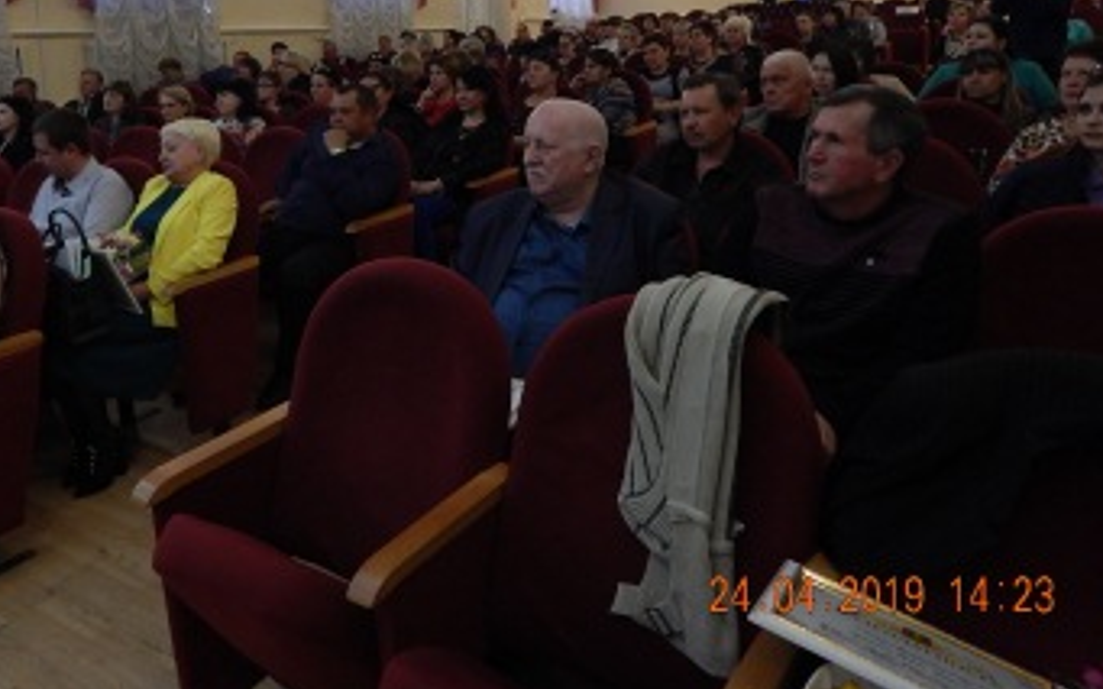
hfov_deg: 59.1
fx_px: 962
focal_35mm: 32
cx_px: 430
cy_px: 165
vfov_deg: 38.3
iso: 320
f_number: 3
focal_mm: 4
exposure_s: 1/30
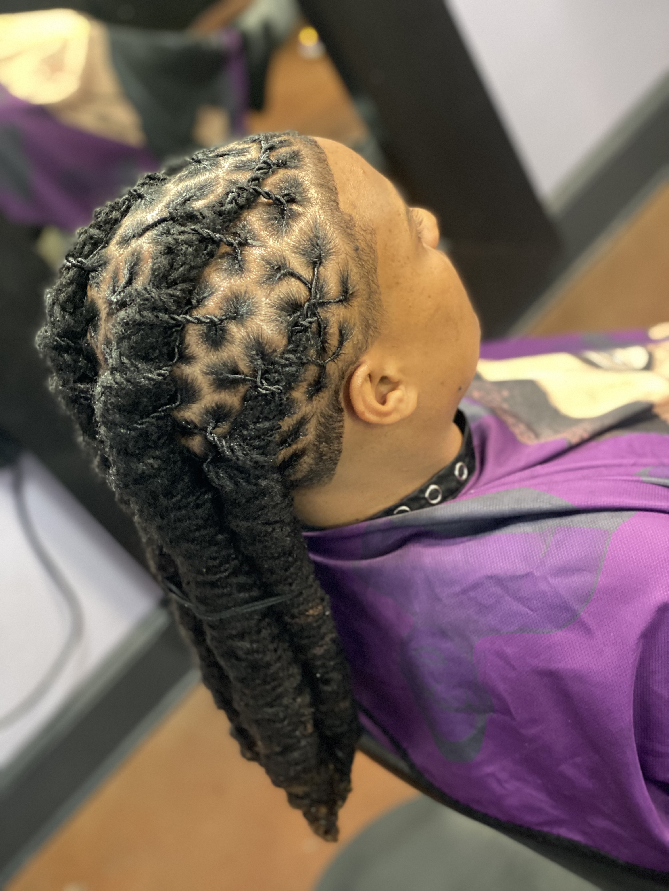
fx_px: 1340
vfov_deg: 36.8
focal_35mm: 52
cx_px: 334
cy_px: 446
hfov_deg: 28.0
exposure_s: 1/24
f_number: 2
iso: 400
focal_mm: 6
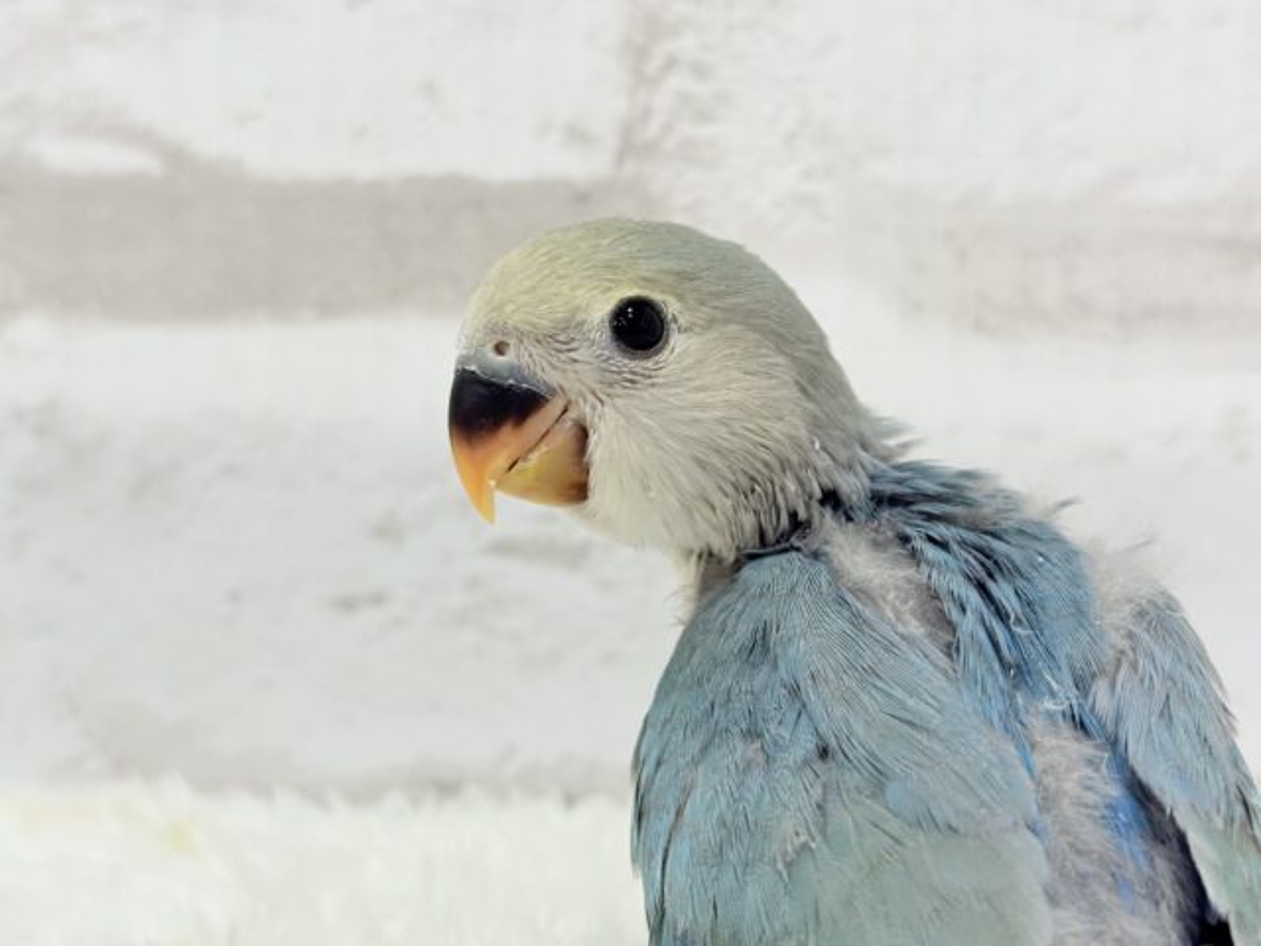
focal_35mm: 52
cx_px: 630
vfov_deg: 28.0
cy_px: 473
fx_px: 1894
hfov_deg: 36.8
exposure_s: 1/100
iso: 125
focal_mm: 5.96
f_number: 1.6
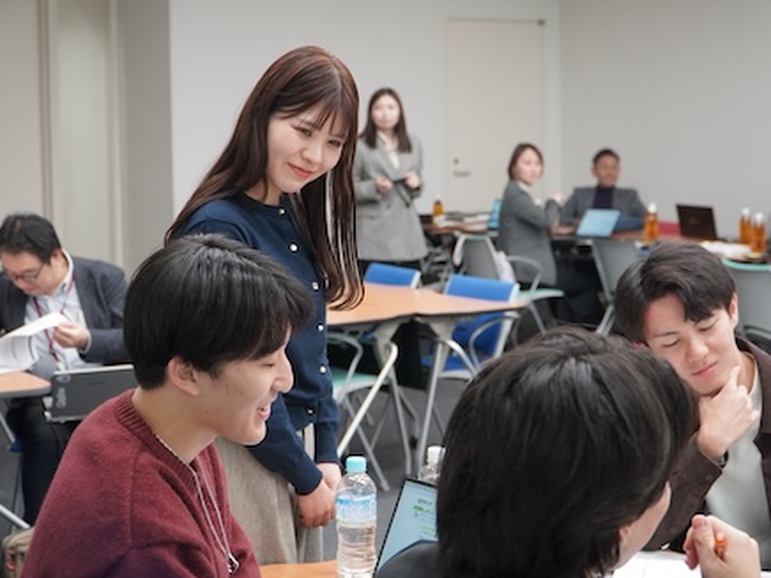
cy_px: 293
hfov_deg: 30.3
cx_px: 401
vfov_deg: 22.9
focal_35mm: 64
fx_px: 1425
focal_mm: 39
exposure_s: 1/160
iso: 2000
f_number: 4
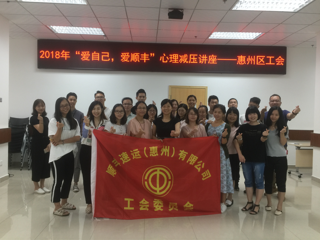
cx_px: 160
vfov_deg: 48.2
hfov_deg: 61.7
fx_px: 268
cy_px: 120
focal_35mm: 29
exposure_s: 1/17
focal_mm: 4.15
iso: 40
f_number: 2.2
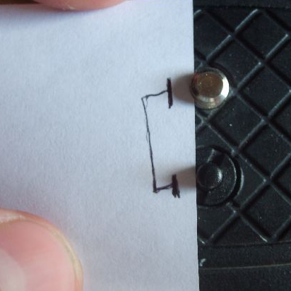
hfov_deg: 37.2
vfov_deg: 37.6
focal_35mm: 45
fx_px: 428
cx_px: 191
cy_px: 146
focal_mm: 5.8
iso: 106
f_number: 2.8
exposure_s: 1/30
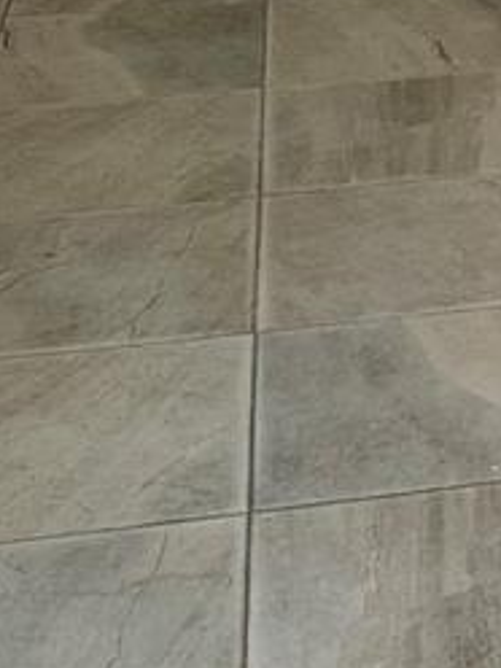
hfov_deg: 11.5
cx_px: 989
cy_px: -269
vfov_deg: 15.9
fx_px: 2239
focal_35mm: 116
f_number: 1.78
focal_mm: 6.76
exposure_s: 1/120
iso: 50
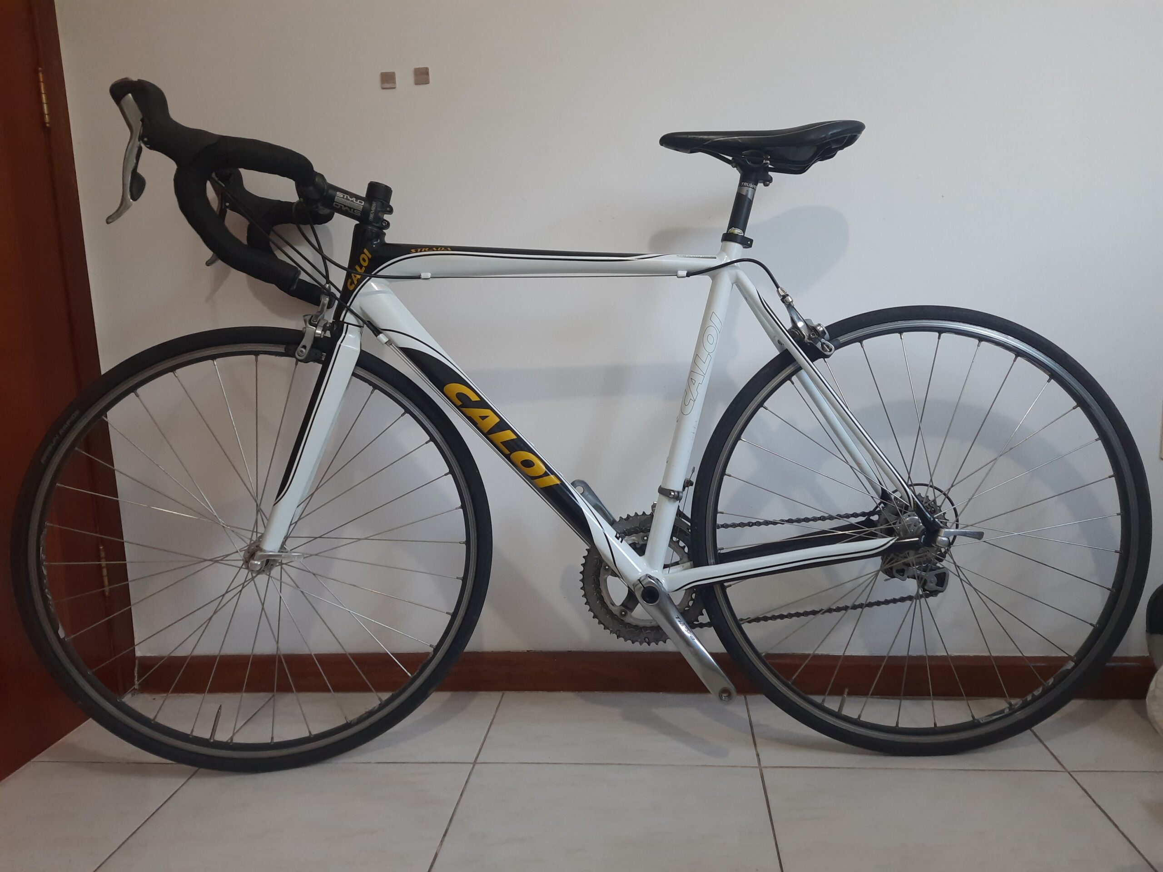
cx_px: 582
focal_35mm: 24
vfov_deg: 56.8
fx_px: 806
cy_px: 436
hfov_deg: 71.6
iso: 250
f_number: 1.8
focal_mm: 5.23
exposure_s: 1/60
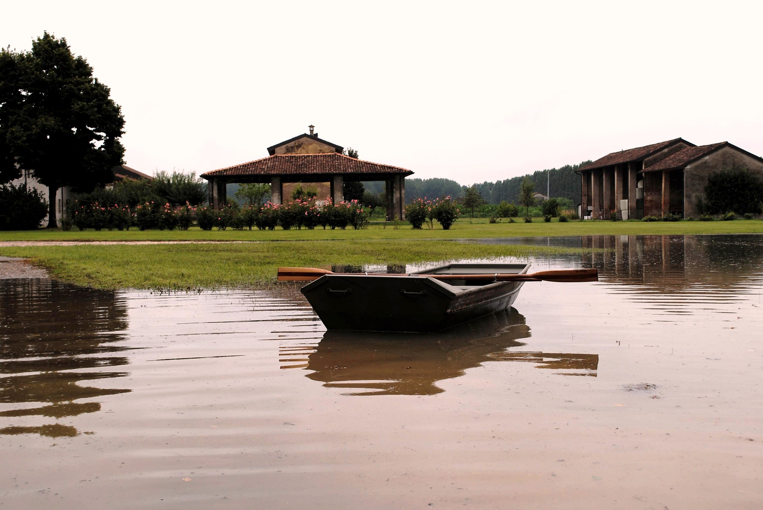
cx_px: 382
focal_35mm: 48
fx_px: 1018
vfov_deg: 28.1
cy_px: 255
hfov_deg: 41.1
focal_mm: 32
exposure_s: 1/125
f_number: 5.6
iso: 100
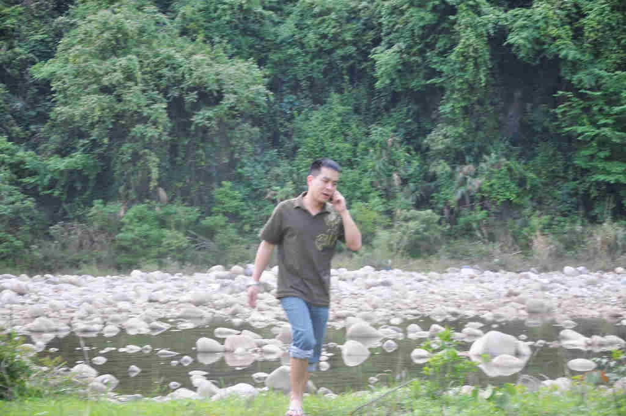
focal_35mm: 120
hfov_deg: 17.1
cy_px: 208
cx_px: 313
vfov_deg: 11.4
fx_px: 2084
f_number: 5.6
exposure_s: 1/125
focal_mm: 80
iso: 400
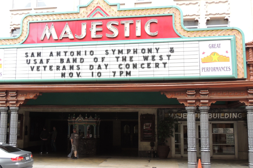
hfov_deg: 47.3
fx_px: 288
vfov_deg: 32.6
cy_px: 93
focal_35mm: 41
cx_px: 111
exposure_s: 1/50
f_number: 3.2
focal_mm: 5.8
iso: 280
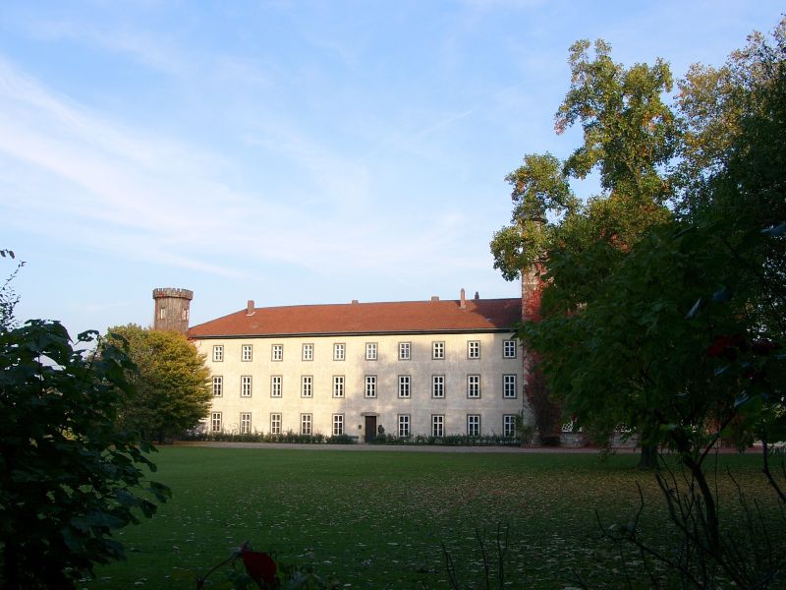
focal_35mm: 34
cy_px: 295
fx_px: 772
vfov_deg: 41.8
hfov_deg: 54.0
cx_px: 393
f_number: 4
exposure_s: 1/334
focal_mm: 7.13
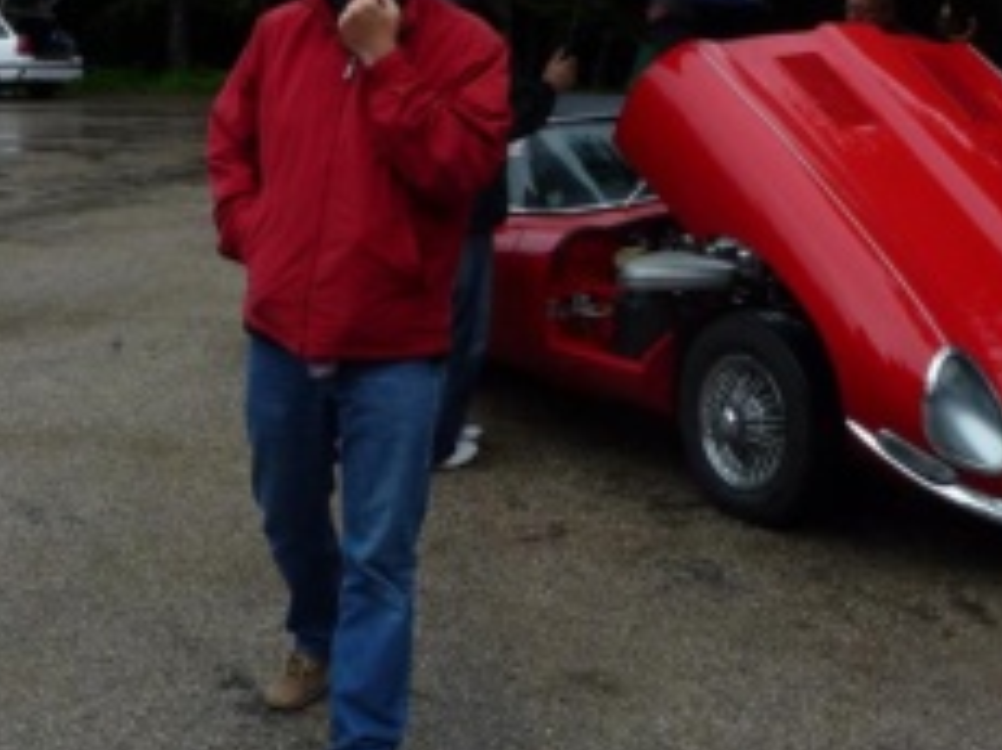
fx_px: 1504
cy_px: 353
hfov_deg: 36.8
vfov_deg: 28.0
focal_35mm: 52
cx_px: 573
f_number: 4
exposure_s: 1/200
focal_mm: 4.3
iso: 100
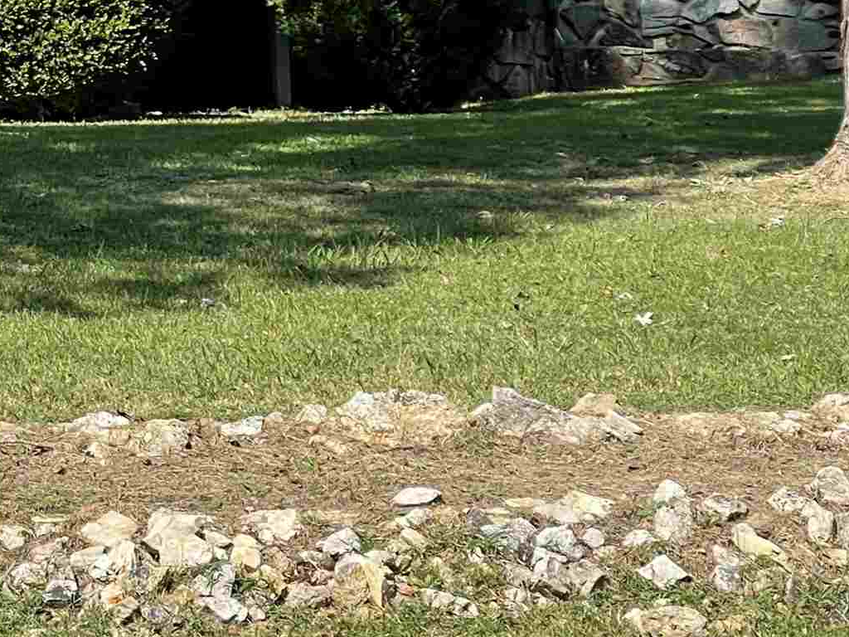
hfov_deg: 10.1
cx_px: -157
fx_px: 4709
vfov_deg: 7.7
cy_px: -166
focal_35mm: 192
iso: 20
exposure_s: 1/511
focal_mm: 7.5
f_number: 2.2
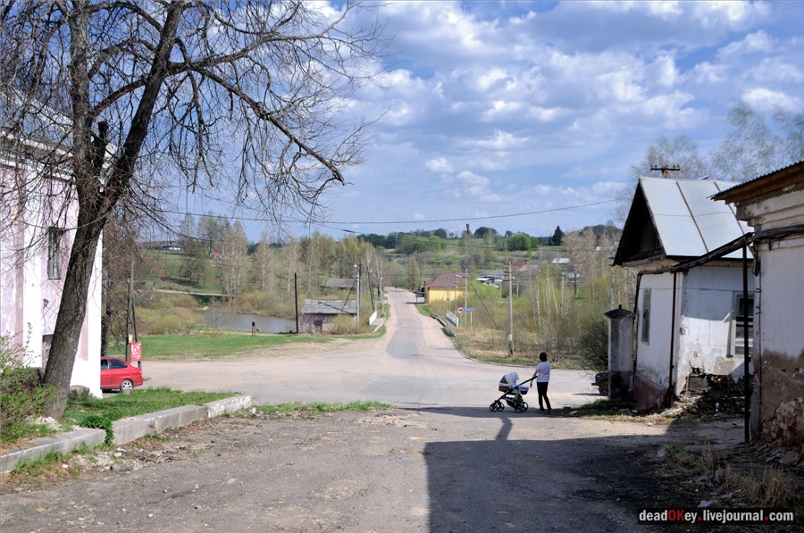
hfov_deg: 53.2
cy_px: 266
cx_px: 402
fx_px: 803
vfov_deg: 36.8
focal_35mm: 36
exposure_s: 1/400
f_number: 6.3
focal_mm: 24
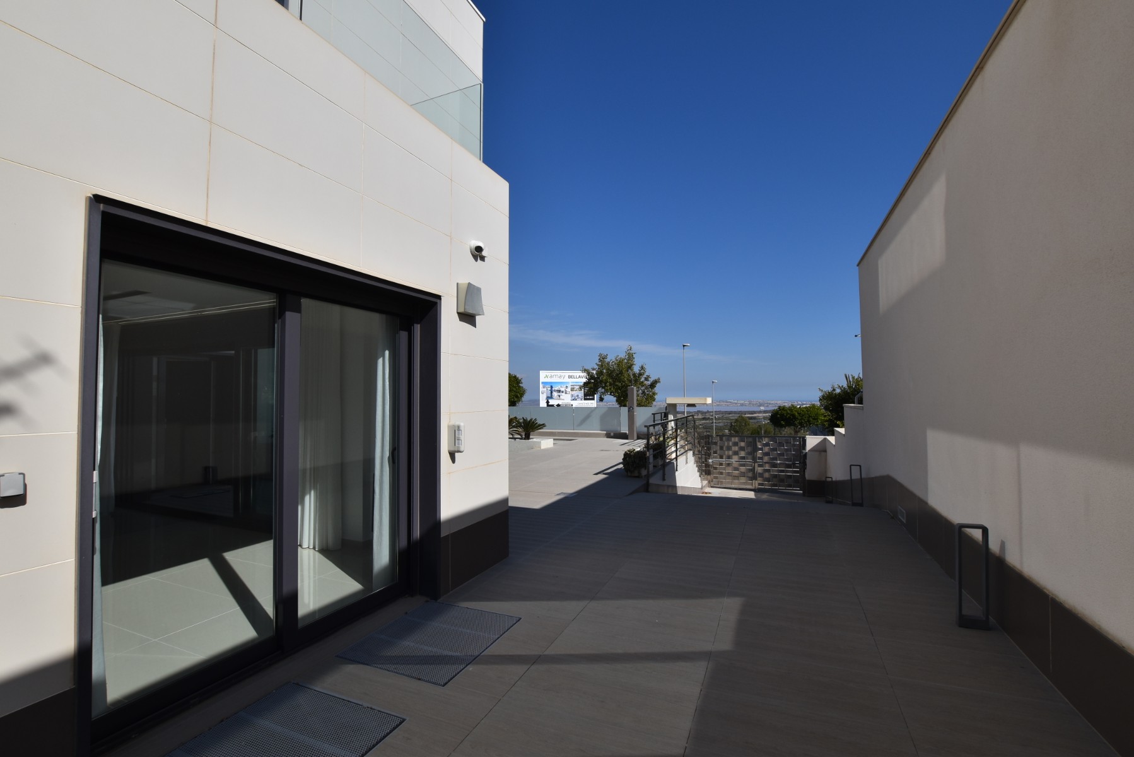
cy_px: 378
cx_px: 567
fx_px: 473
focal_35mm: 15
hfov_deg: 100.4
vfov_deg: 77.4
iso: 200
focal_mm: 10
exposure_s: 1/800
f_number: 9
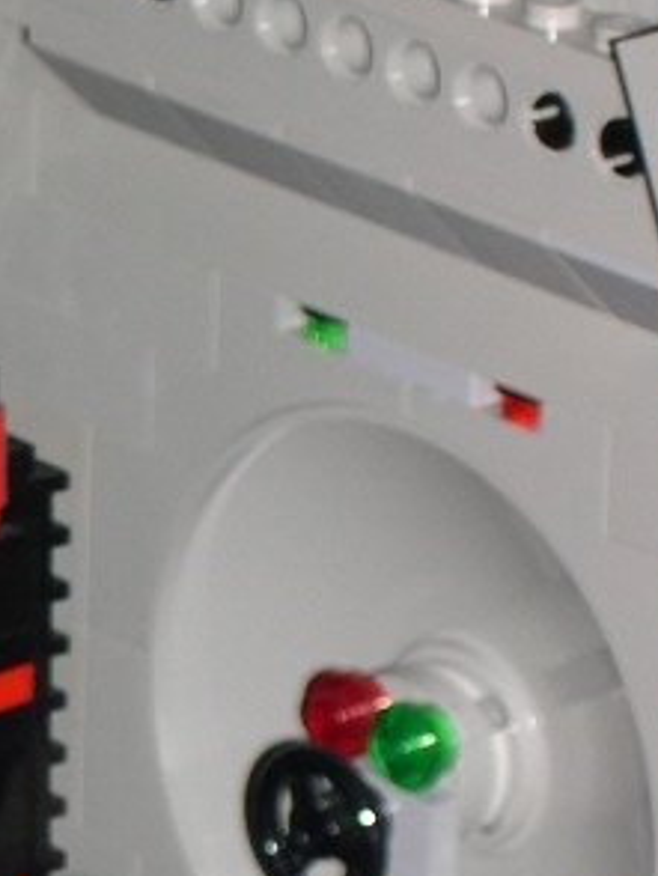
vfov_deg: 5.0
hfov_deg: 3.7
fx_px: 10047
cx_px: -155
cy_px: 873
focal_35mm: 397
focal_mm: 24
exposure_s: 1/60
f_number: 4.9
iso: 100
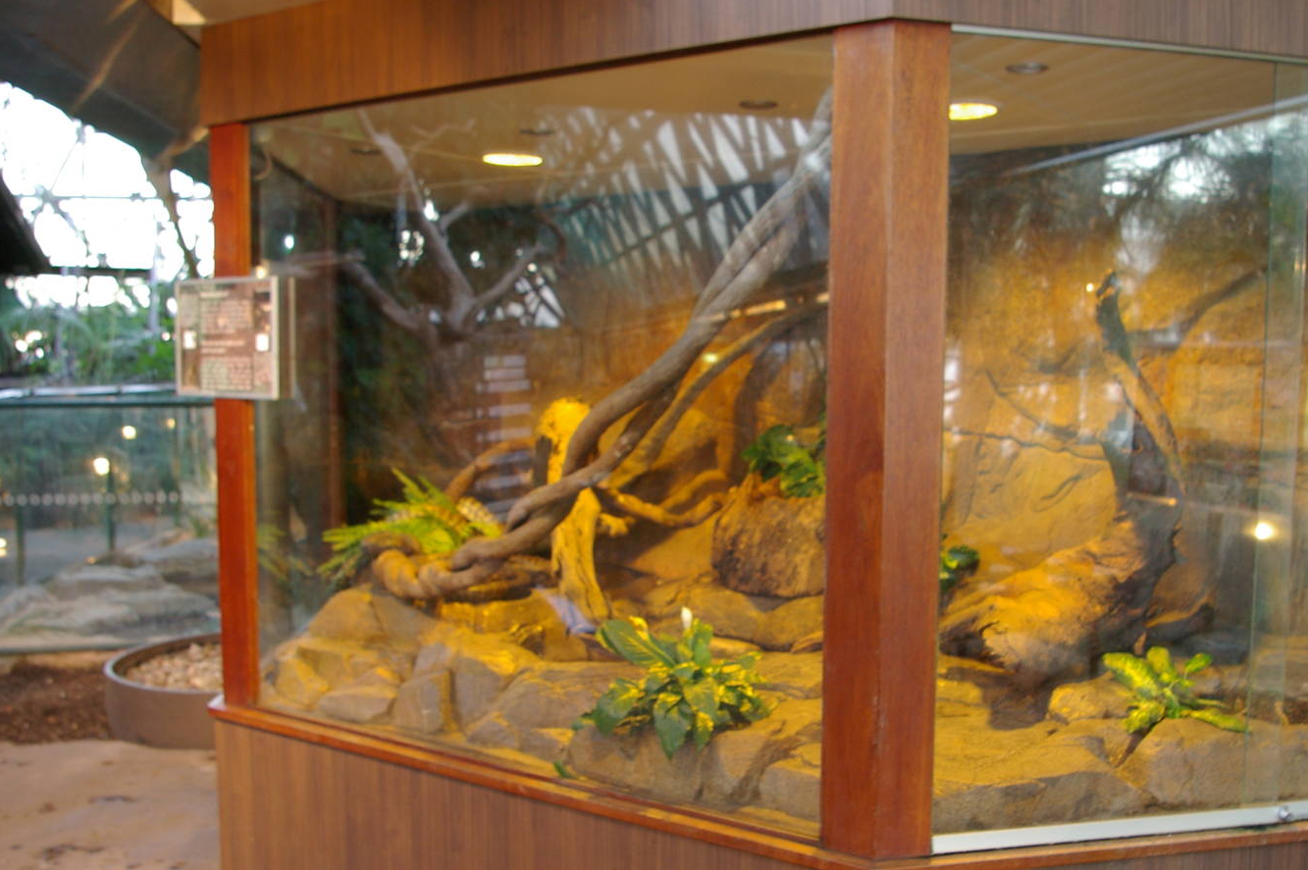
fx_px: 1307
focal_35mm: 36
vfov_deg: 36.8
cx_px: 765
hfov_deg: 52.9
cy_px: 500
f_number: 4.5
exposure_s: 1/2
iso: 400
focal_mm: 20
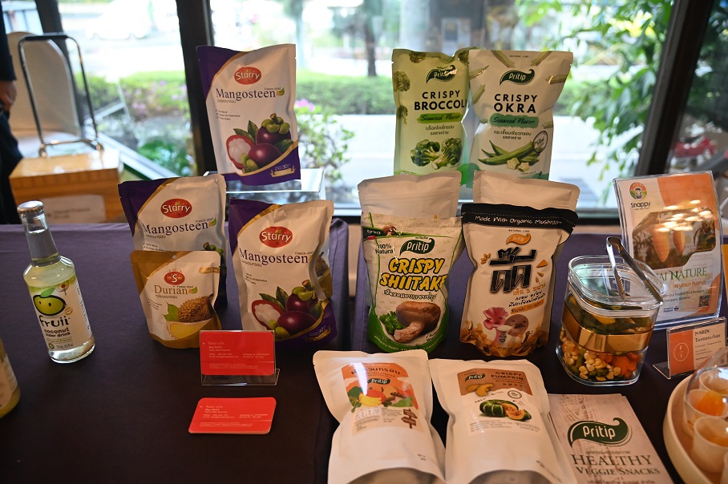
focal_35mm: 30
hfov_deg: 62.0
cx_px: 364
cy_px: 242
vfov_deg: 43.5
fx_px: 606
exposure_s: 1/250
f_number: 4
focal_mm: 30
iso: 5600
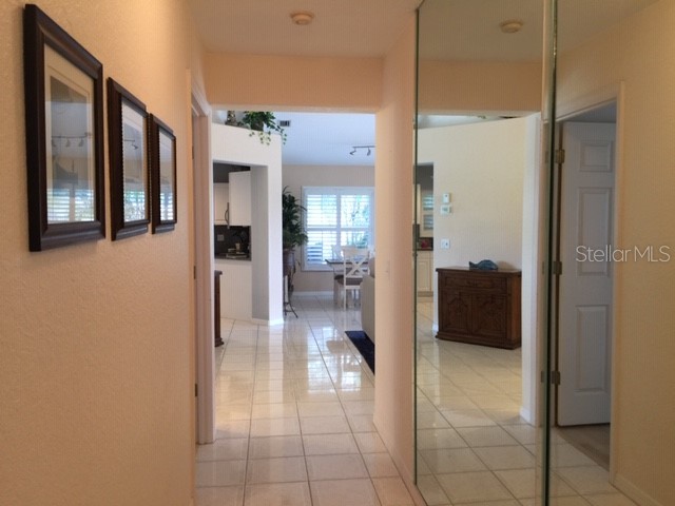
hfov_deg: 61.7
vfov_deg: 48.2
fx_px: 565
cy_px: 253
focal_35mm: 29
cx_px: 338
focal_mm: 4.15
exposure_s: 1/15
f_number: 2.2
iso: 50
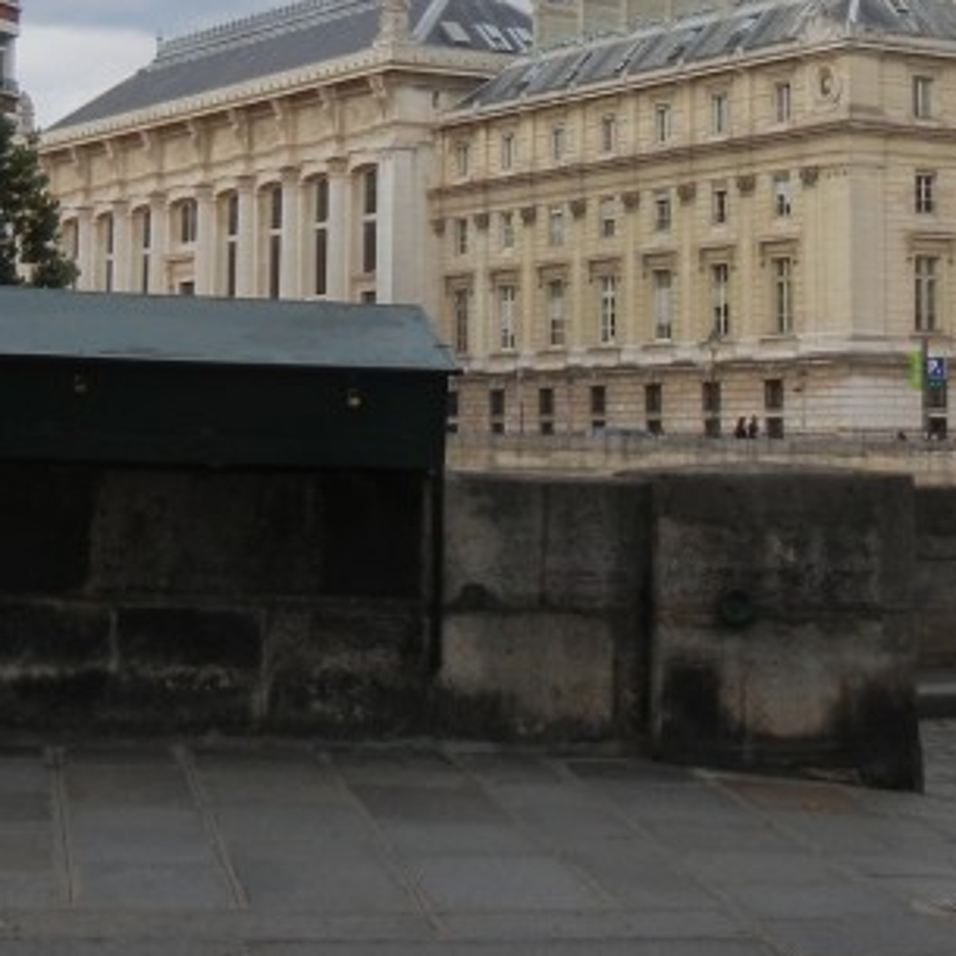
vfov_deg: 19.2
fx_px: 2781
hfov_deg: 19.5
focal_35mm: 89
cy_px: 138
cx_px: 552
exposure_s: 1/675
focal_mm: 5.4
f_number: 3.5
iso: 160
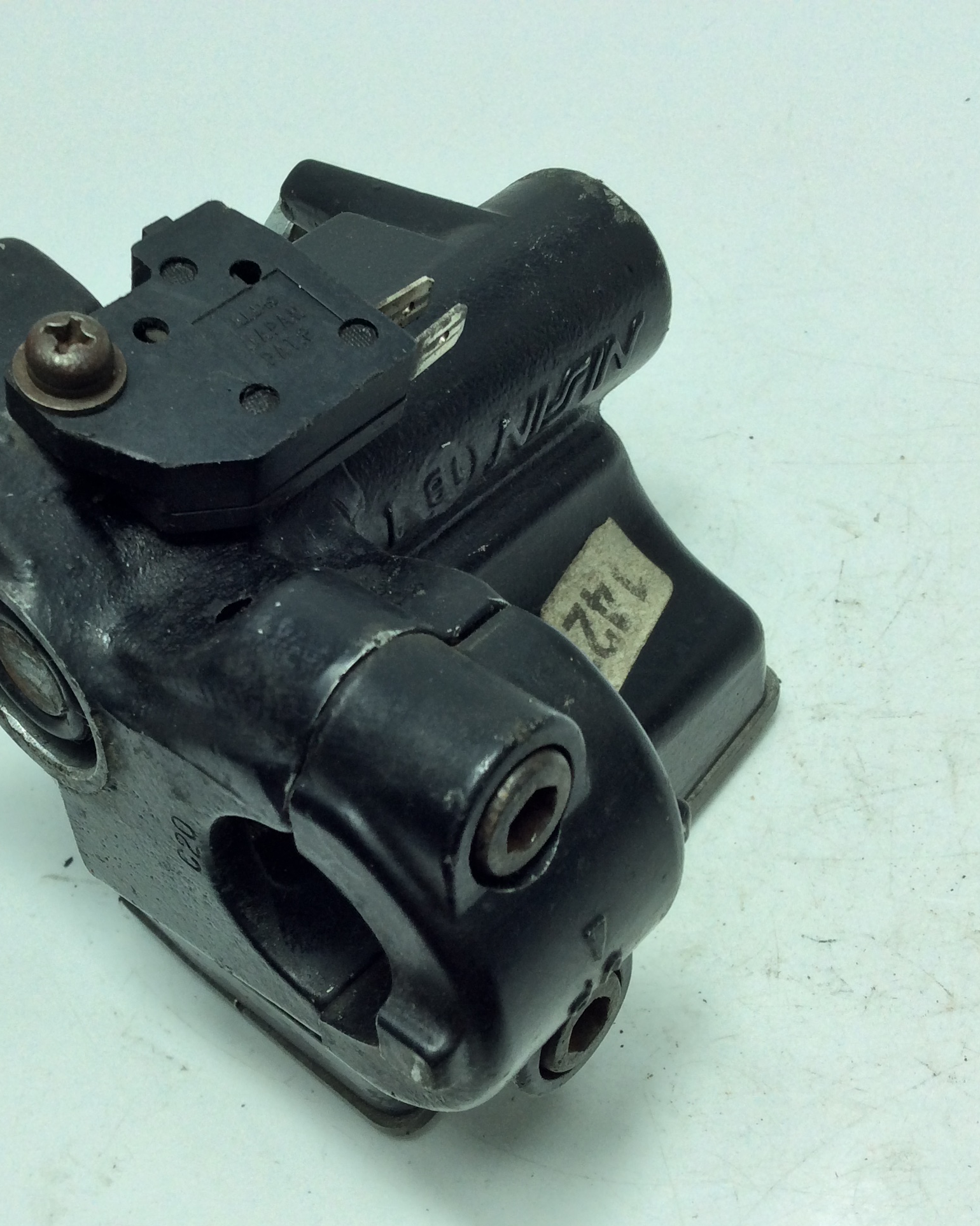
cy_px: 613
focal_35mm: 42
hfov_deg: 35.3
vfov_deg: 43.8
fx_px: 1523
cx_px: 330
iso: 32
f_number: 2.4
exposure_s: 1/342
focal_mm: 3.3
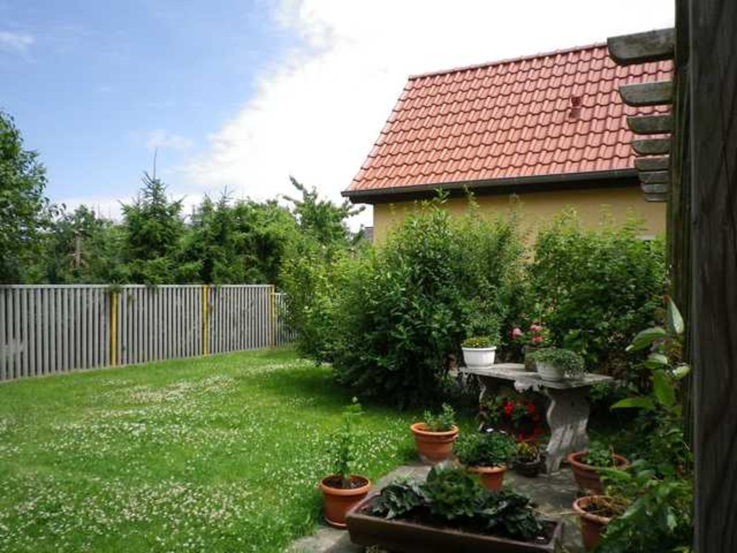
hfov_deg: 63.4
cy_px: 276
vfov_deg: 49.7
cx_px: 368
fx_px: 596
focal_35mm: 28
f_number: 3.5
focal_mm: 5.05
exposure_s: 1/500
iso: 80
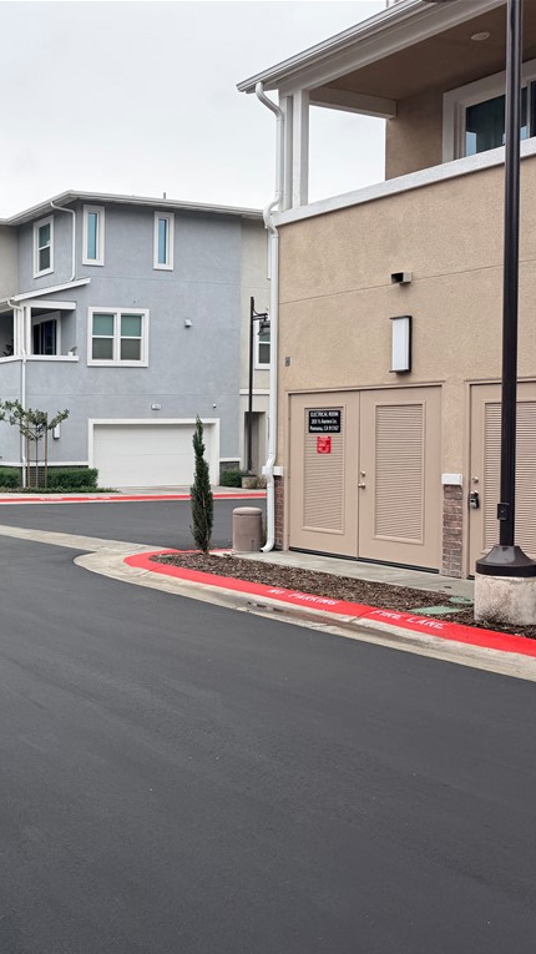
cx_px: -97
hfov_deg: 29.3
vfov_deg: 56.6
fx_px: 885
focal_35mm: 35
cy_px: 478
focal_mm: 6.76
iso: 80
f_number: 1.78
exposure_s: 1/1727
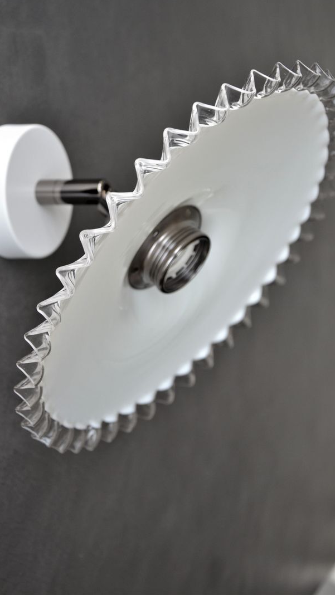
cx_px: 163
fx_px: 852
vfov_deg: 38.5
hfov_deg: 22.2
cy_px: 295
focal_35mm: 54
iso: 400
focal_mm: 34
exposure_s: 1/100
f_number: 5
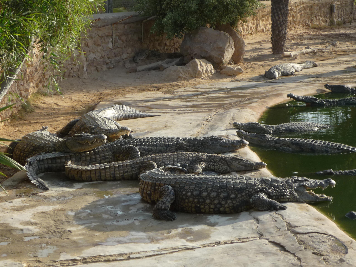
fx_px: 926
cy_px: 134
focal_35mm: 90
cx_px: 178
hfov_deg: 21.8
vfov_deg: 16.4
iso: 100
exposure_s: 1/320
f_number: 4
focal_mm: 11.7
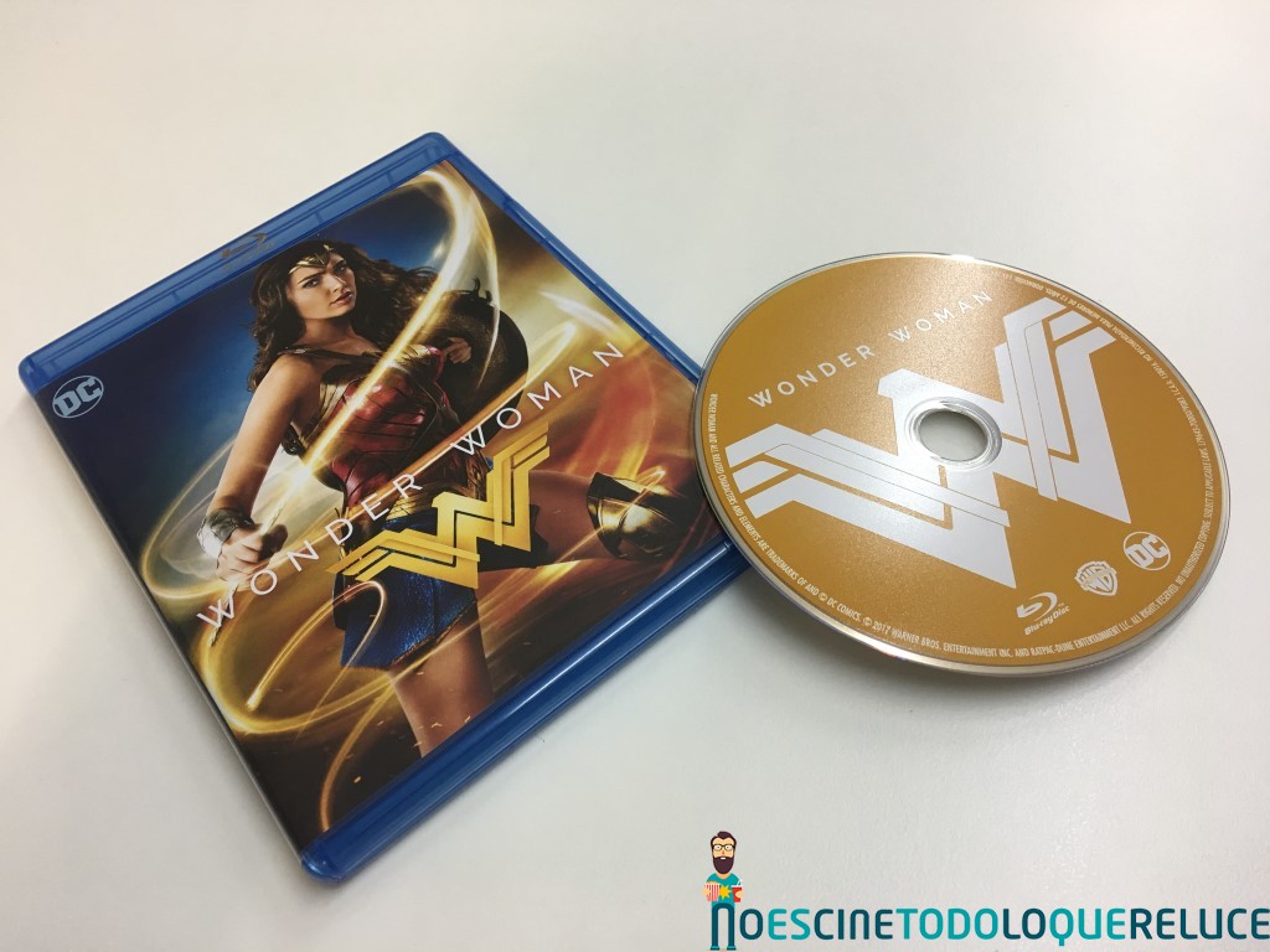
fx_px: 1064
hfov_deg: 61.7
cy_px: 476
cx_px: 635
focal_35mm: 29
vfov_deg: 48.2
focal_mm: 4.15
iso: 40
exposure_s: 1/17
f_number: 2.2
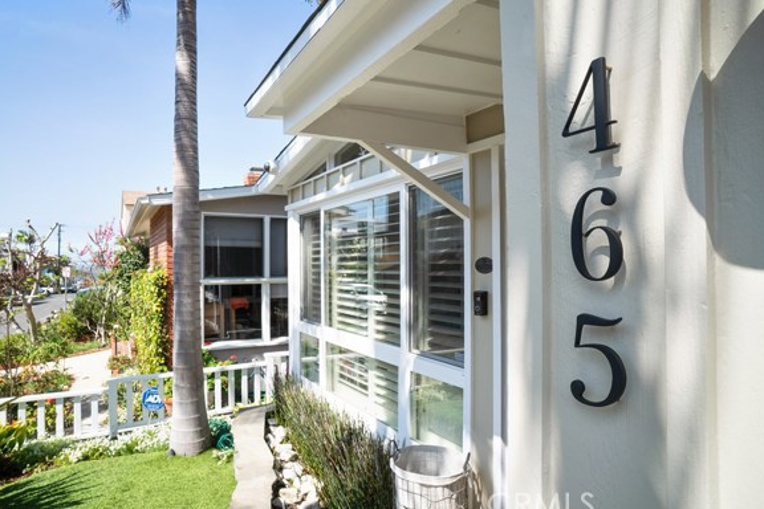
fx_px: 424
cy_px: 241
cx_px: 357
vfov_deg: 61.9
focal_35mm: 20
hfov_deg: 83.9
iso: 125
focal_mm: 18
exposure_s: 1/100
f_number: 11
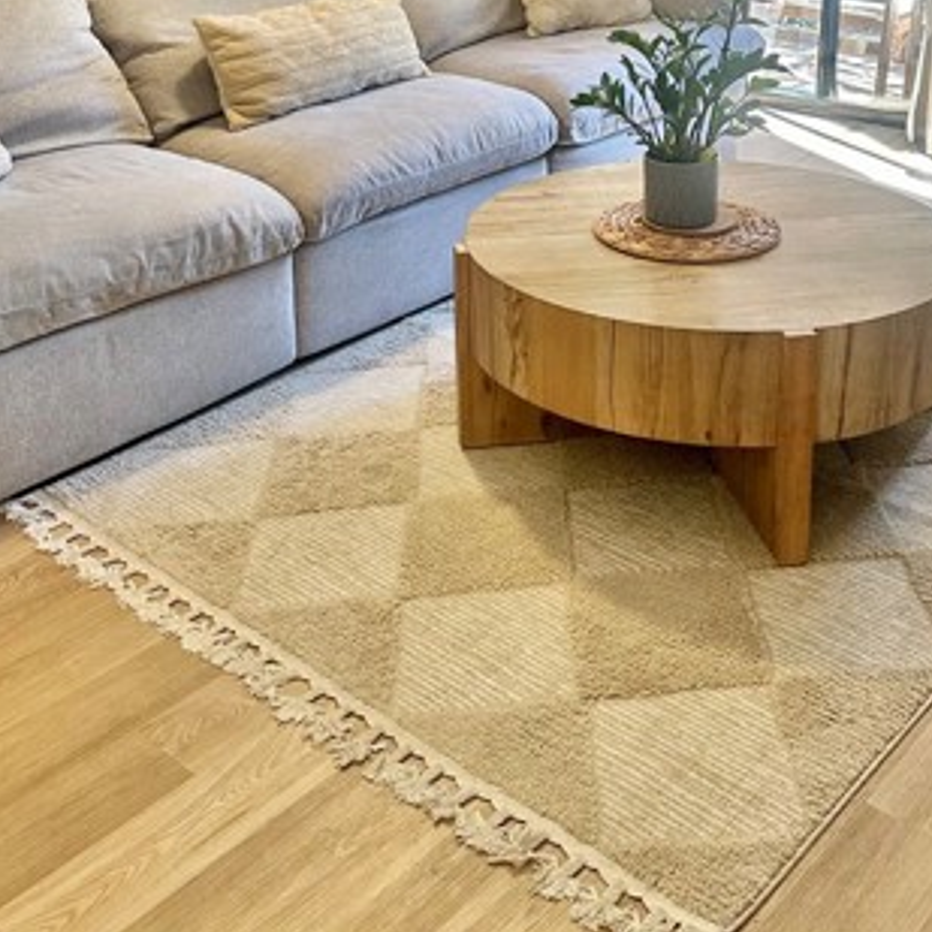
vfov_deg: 36.8
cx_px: 422
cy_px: 163
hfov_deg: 38.3
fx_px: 1340
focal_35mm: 44
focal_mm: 6.86
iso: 200
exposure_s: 1/120
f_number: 1.78
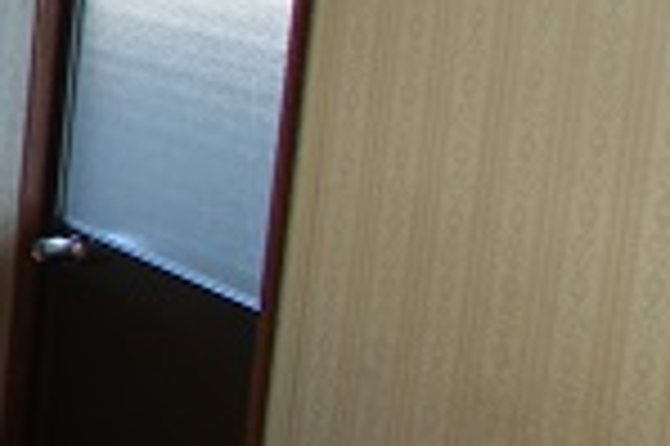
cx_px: -967
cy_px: 29
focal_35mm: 93
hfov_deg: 14.2
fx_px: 1729
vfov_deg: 14.5
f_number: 3.5
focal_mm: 10
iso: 200
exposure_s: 1/25
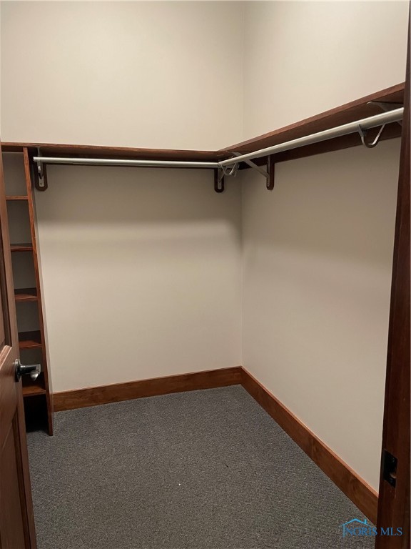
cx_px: 206
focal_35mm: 26
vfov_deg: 67.3
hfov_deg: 53.1
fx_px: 412
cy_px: 274
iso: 200
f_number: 1.6
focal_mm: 4.2
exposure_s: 1/60
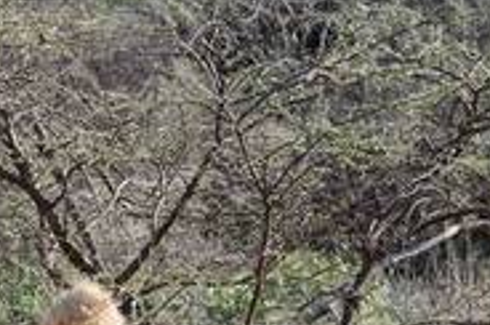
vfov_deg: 3.0
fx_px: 6209
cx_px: -336
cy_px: 473
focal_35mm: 457
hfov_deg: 4.5
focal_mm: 80
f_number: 4.5
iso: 140
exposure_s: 1/400
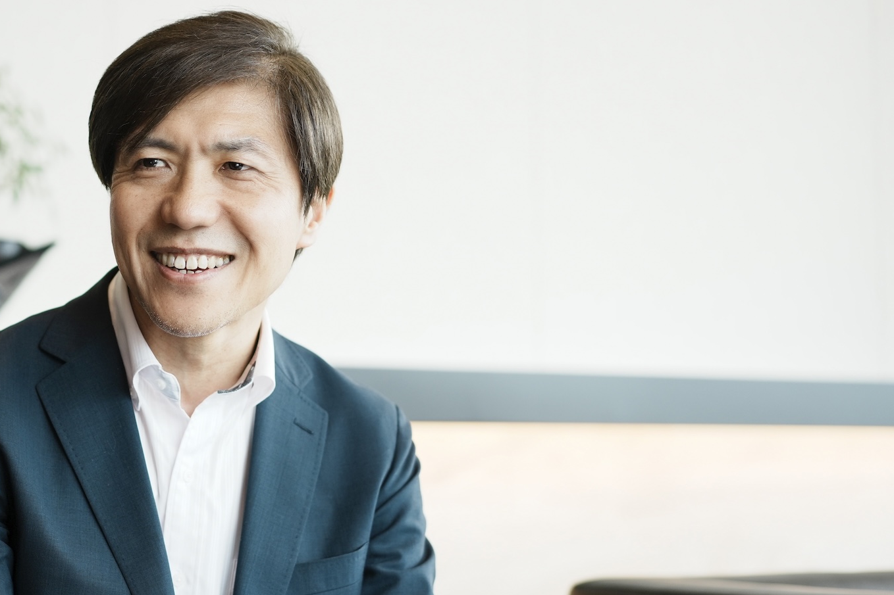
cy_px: 338
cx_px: 270
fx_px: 2011
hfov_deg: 24.9
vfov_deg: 16.8
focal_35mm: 81
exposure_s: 1/400
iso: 200
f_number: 2.2
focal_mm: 55
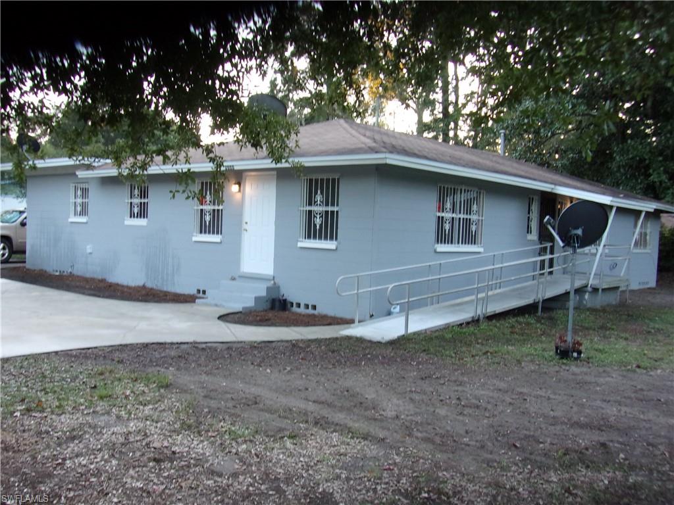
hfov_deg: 54.0
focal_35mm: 34
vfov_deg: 41.8
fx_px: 662
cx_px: 337
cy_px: 252
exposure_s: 1/34
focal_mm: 6.1
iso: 152
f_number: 3.3
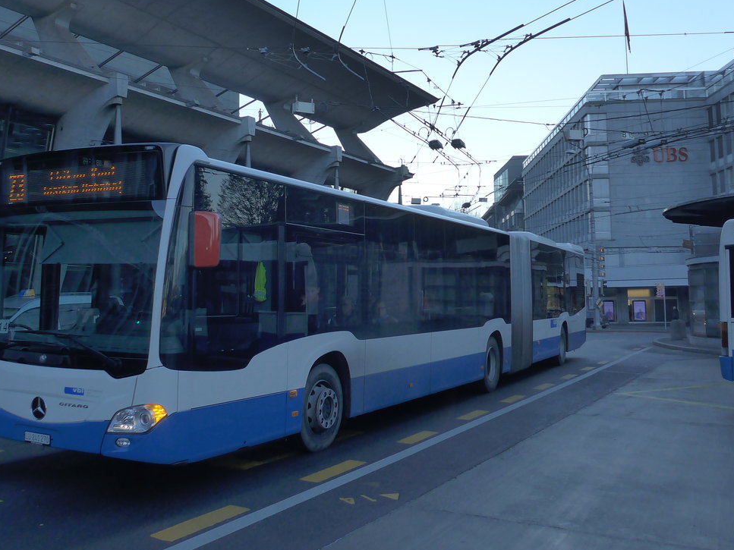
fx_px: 763
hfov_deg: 51.0
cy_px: 235
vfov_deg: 39.6
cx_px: 290
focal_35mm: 36
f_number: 2.8
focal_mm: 6
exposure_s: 1/400
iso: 160
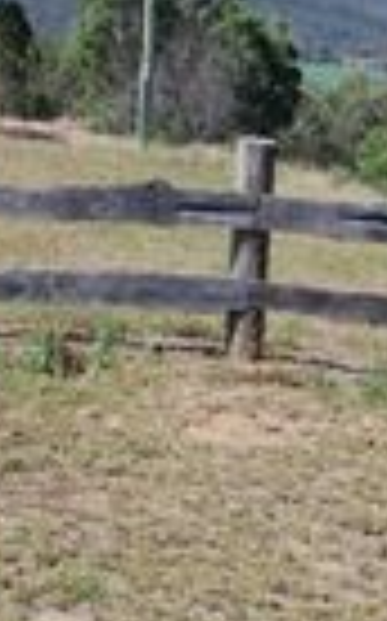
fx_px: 1590
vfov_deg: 21.7
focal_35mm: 94
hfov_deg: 13.9
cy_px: 83
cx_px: 198
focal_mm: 18
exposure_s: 1/200
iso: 100
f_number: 7.1
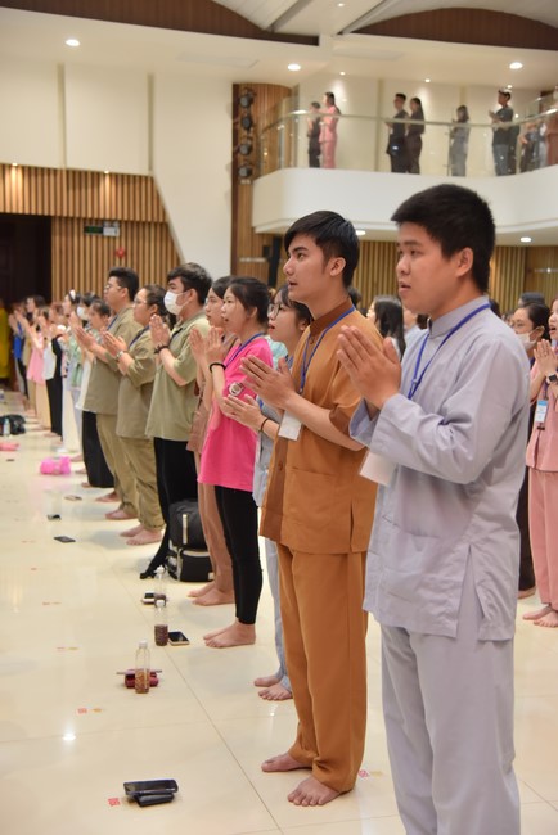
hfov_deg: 28.1
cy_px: 418
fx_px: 1115
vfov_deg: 41.1
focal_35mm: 48
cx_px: 279
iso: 1250
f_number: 4
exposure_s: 1/125
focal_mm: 48
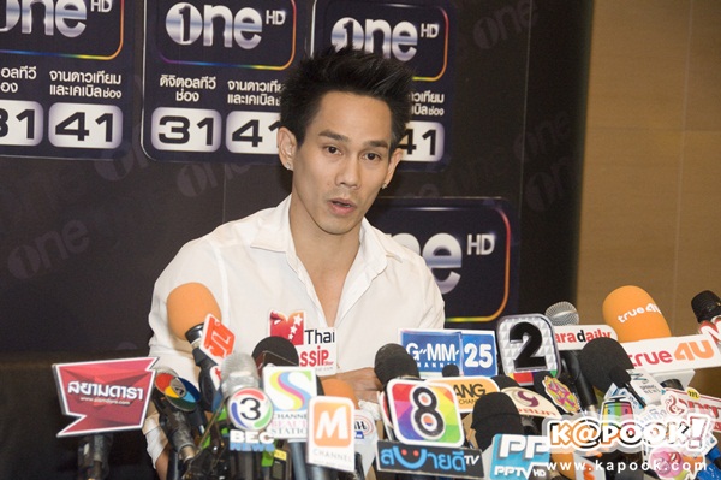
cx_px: 360
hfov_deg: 17.1
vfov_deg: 11.4
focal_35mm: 120
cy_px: 240
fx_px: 2401
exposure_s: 1/125
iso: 1250
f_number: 5.6
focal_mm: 80
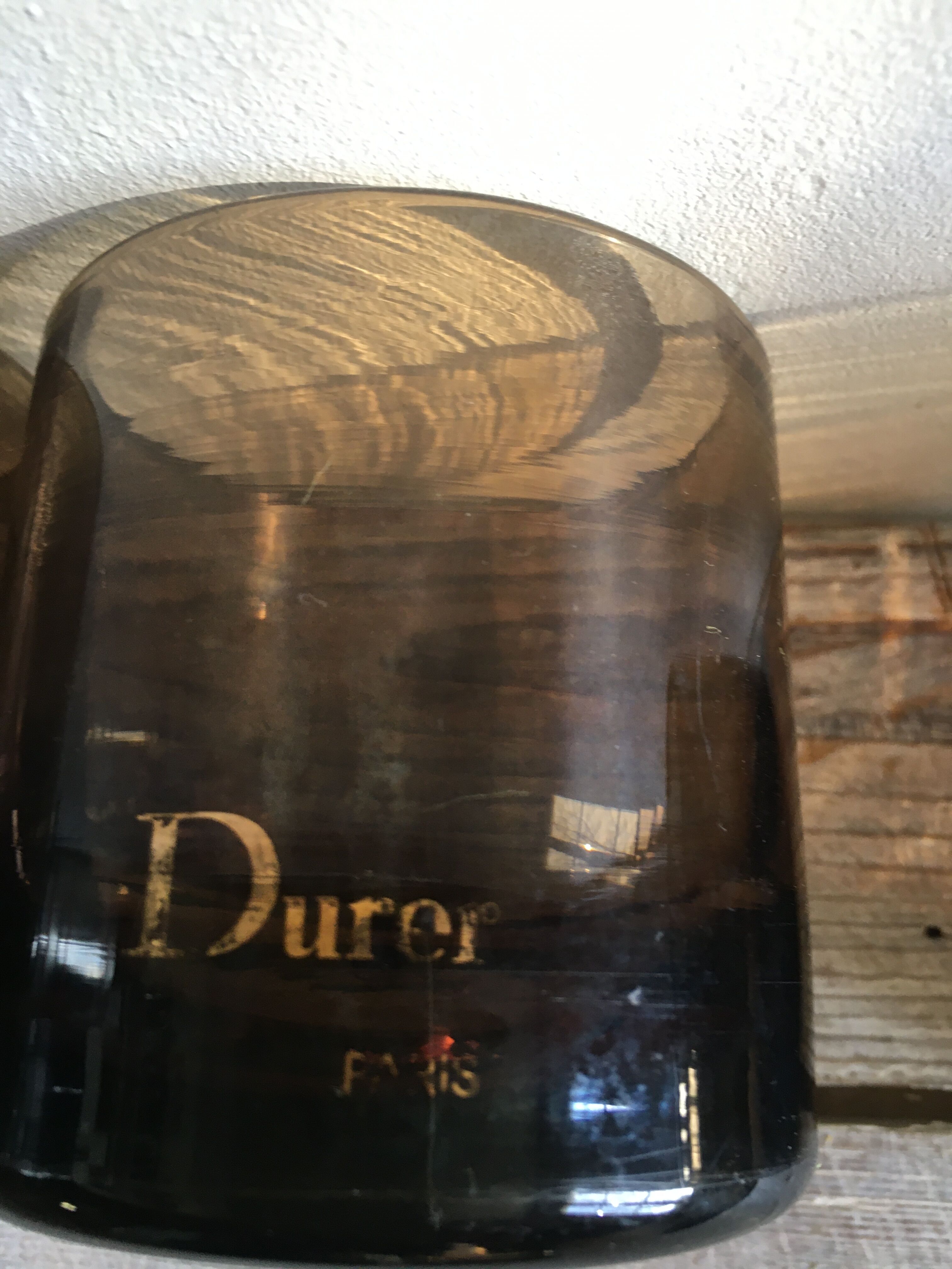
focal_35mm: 29
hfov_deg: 48.2
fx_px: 1063
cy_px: 634
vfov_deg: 61.7
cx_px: 476
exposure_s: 1/33
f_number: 2.2
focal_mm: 4.15
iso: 100
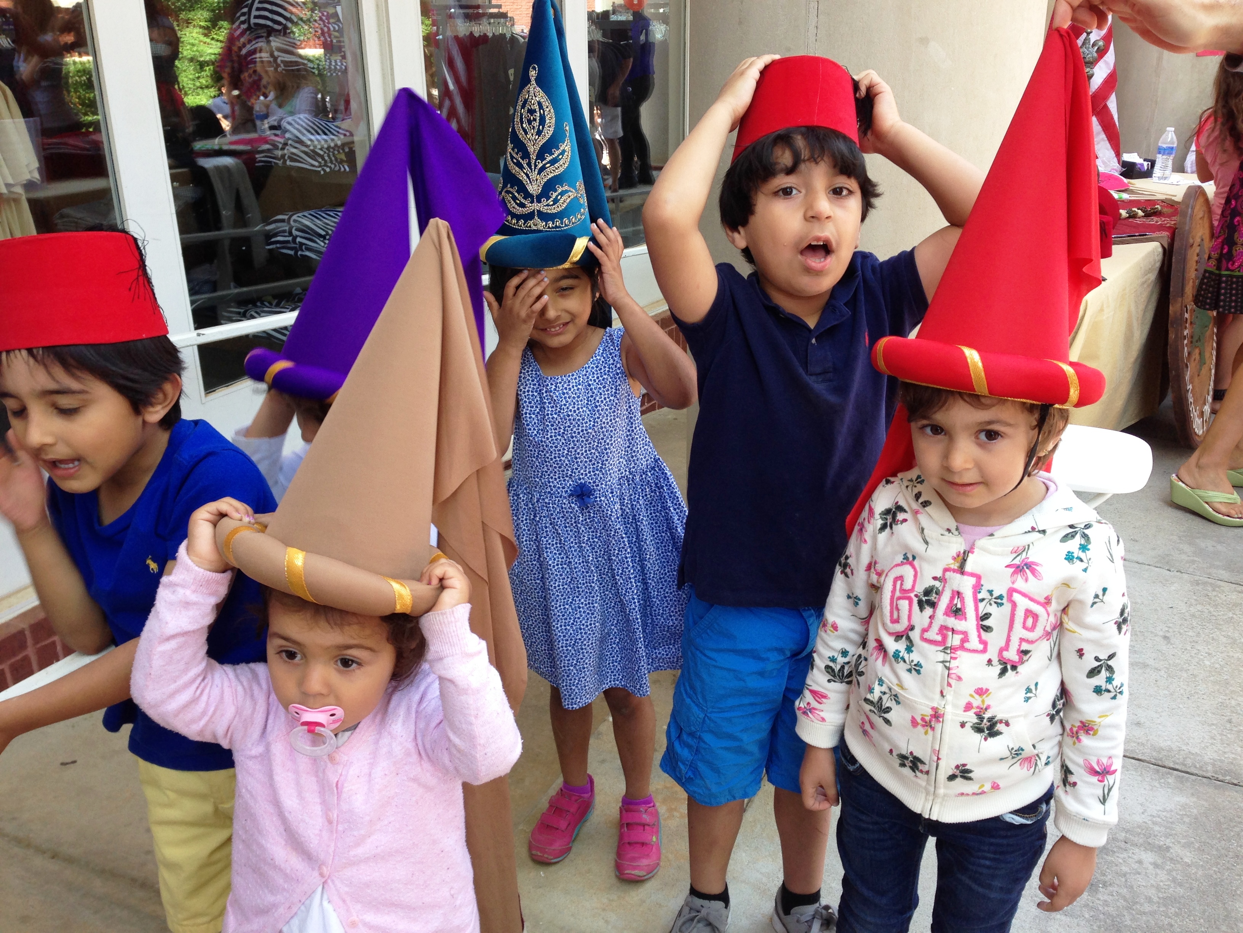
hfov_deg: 55.4
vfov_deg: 42.9
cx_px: 622
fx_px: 1185
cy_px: 466
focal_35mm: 33
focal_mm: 4.12
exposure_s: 1/60
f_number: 2.4
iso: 50
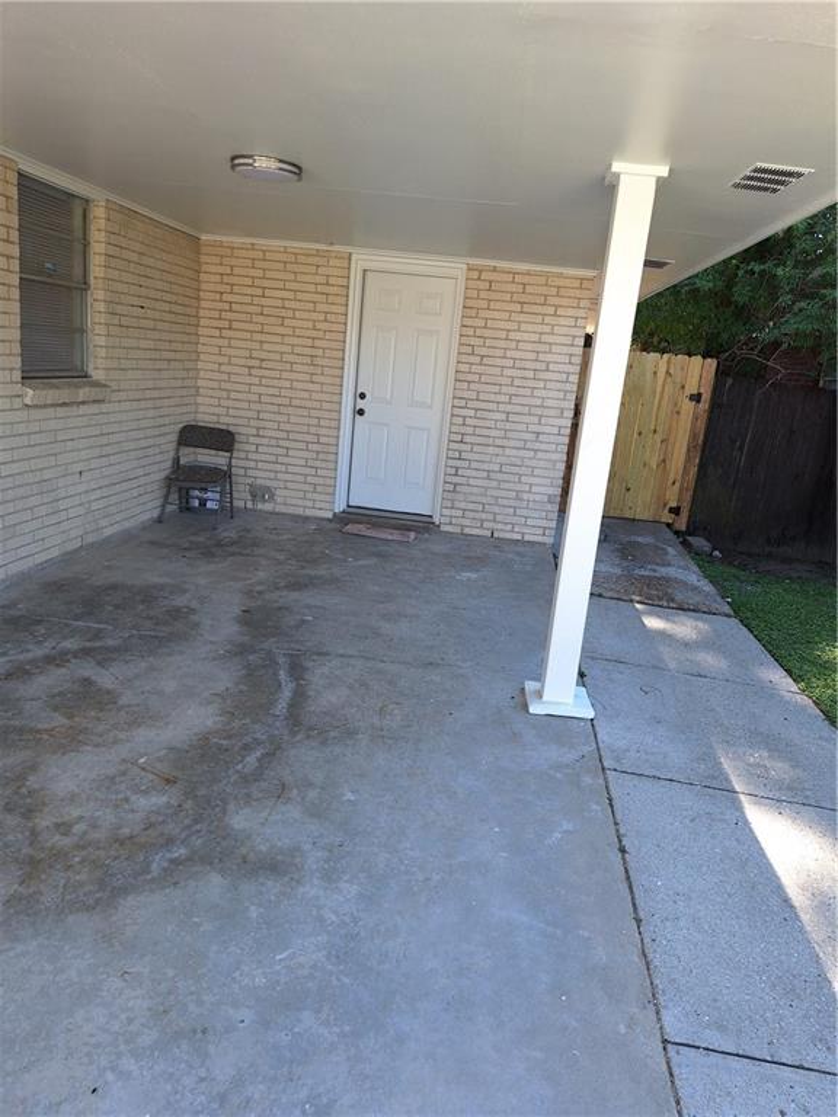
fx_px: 742
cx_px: 419
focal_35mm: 23
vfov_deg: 73.9
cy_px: 558
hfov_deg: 58.9
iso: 40
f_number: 1.8
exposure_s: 1/223
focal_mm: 5.54
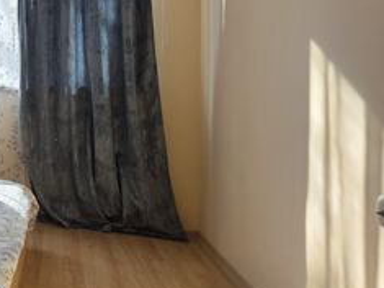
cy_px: 88
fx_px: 432
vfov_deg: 36.3
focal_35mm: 39
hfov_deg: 30.9
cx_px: -164
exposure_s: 1/277
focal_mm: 2.2
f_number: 1.9
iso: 40
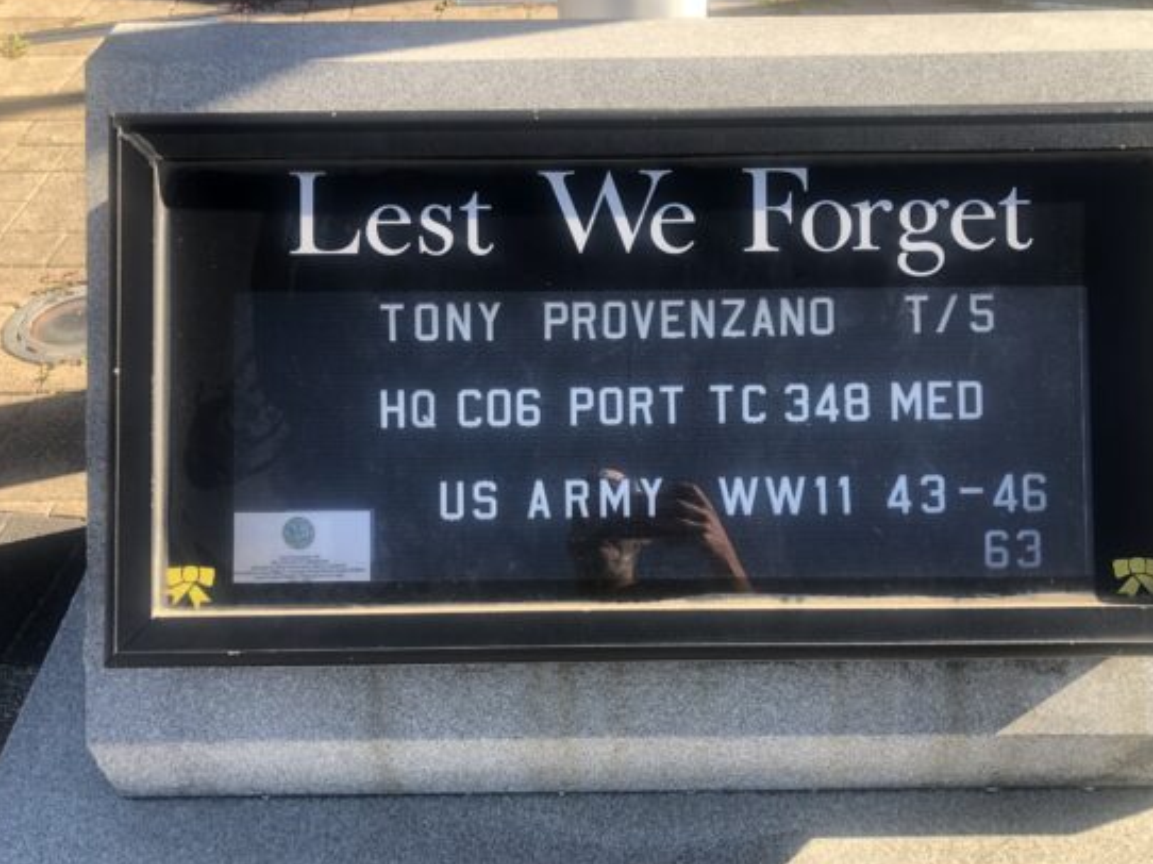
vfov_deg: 45.4
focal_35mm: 31
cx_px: 617
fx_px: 1032
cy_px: 460
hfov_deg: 58.3
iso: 20
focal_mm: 3.99
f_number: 1.8
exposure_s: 1/228
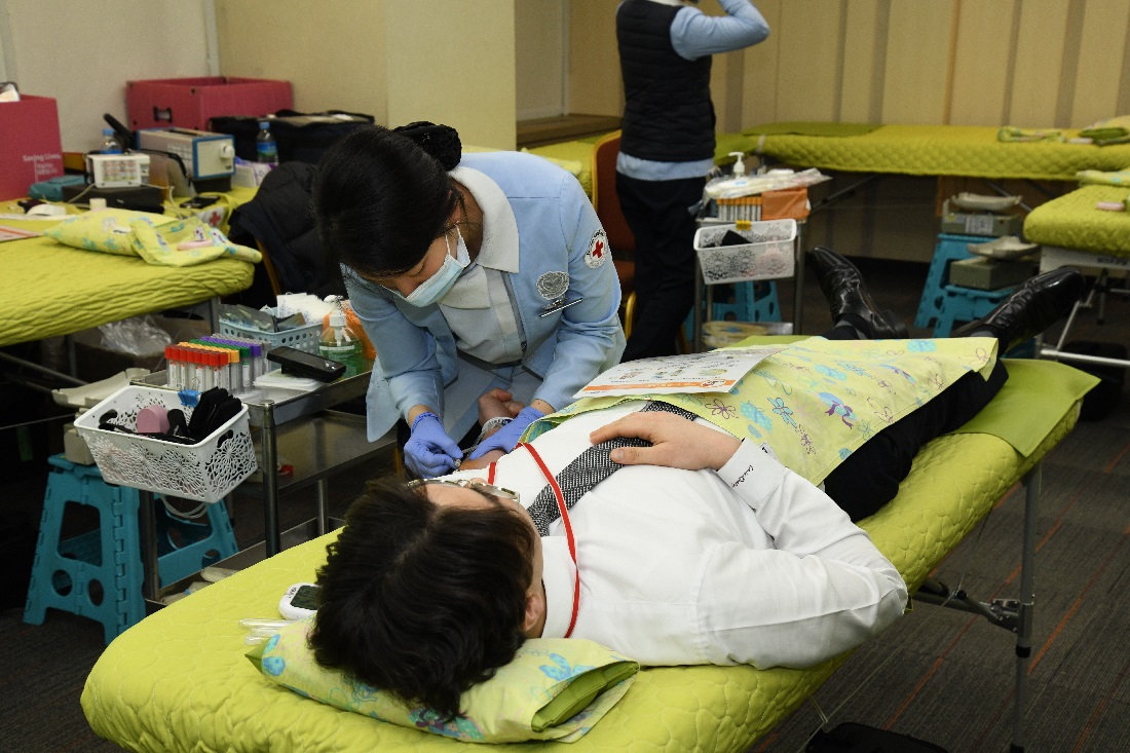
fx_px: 1506
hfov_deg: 41.1
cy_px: 376
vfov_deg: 28.1
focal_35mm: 48
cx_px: 565
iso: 1250
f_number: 8
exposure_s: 1/125
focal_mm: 48
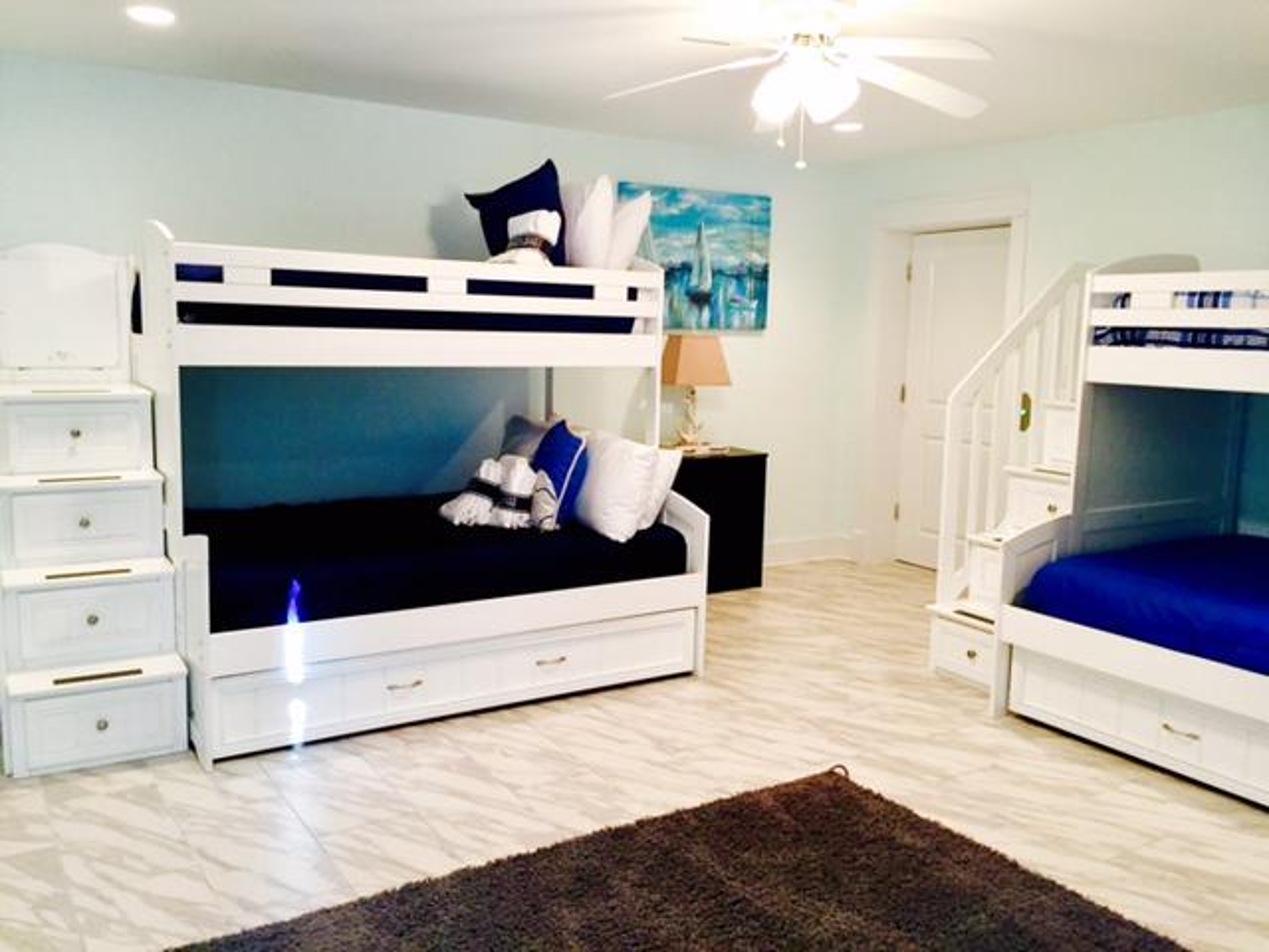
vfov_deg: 48.2
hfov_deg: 61.7
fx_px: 1063
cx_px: 634
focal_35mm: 29
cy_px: 476
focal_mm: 4.15
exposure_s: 1/30
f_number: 2.2
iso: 125
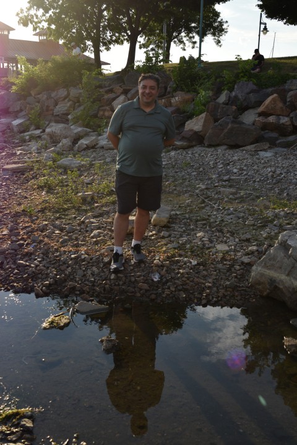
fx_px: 464
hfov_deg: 35.5
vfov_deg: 51.3
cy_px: 222
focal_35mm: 38
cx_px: 148
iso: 200
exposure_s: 1/800
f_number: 5.6
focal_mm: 25
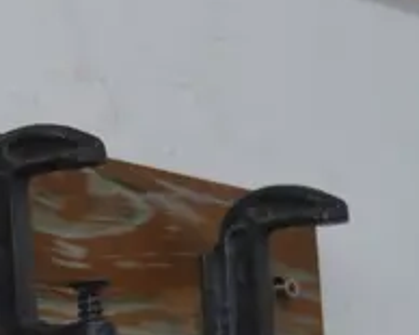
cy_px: 200
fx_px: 2553
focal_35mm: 206
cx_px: -622
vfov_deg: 7.5
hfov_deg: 8.5
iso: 800
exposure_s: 1/60
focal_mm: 20
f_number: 4.4
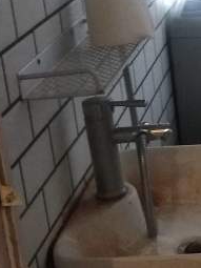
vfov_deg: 18.0
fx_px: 845
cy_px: 117
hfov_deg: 12.6
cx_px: 339
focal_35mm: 109
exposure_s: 1/25
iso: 400
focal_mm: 3.88
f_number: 2
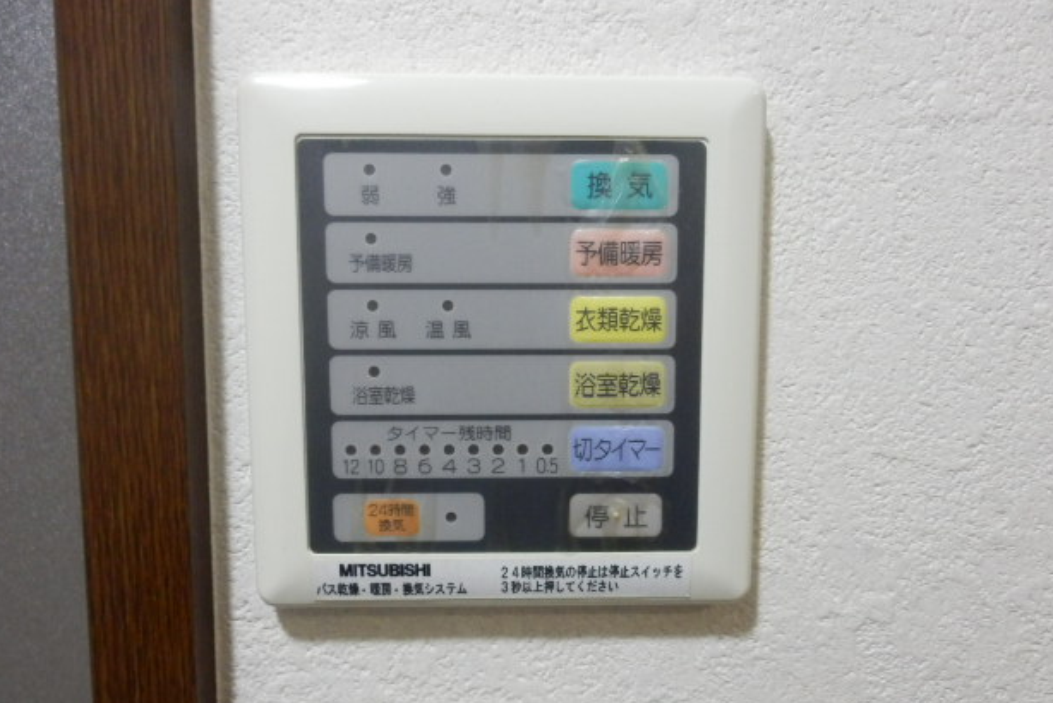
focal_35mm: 26
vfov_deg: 49.5
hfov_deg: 69.4
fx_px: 761
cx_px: 540
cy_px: 396
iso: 800
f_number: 3
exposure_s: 1/30
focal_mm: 4.2
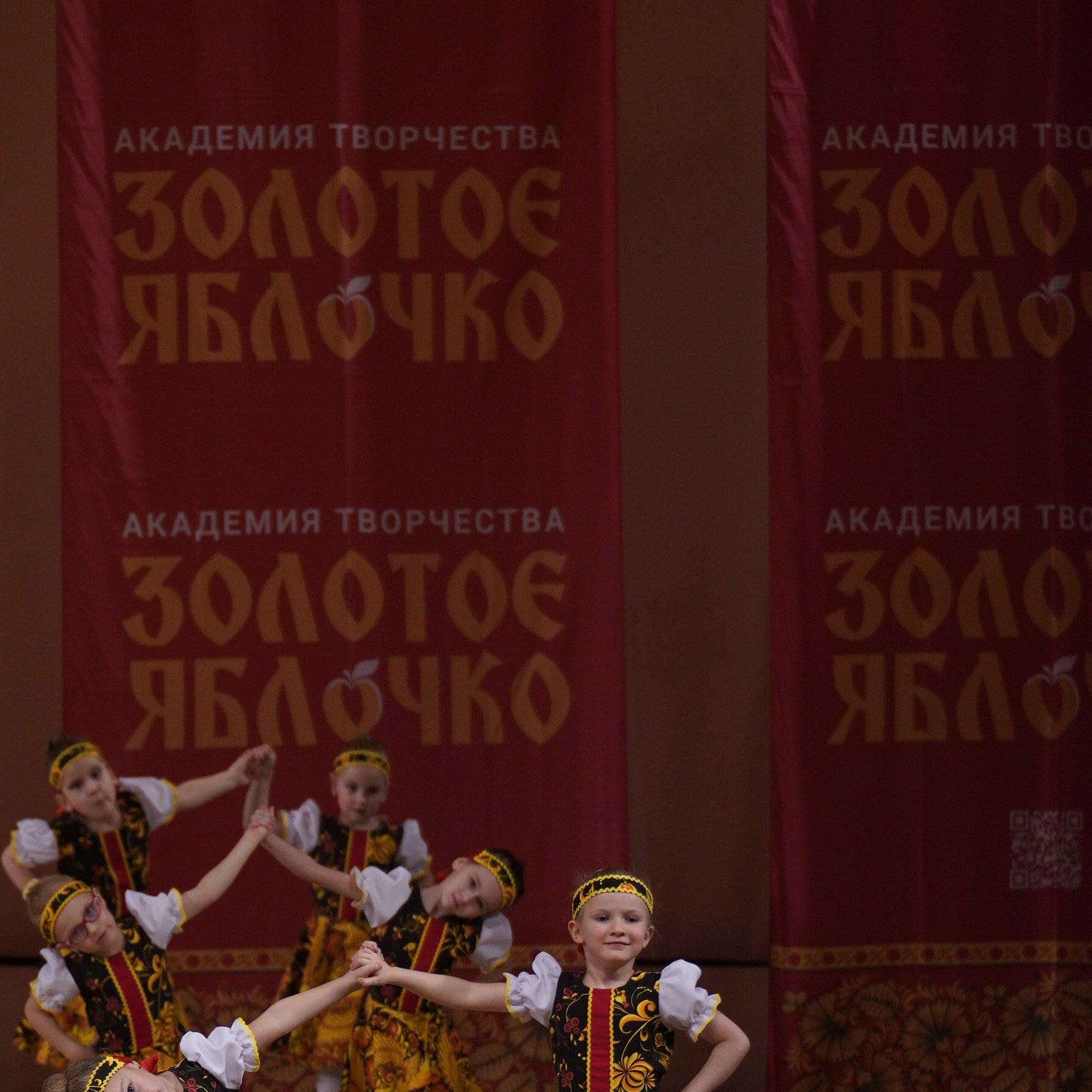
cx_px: 462
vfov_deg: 5.7
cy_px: 738
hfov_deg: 5.7
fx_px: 10993
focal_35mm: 308
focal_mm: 139
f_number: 2.8
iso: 1250
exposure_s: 1/500
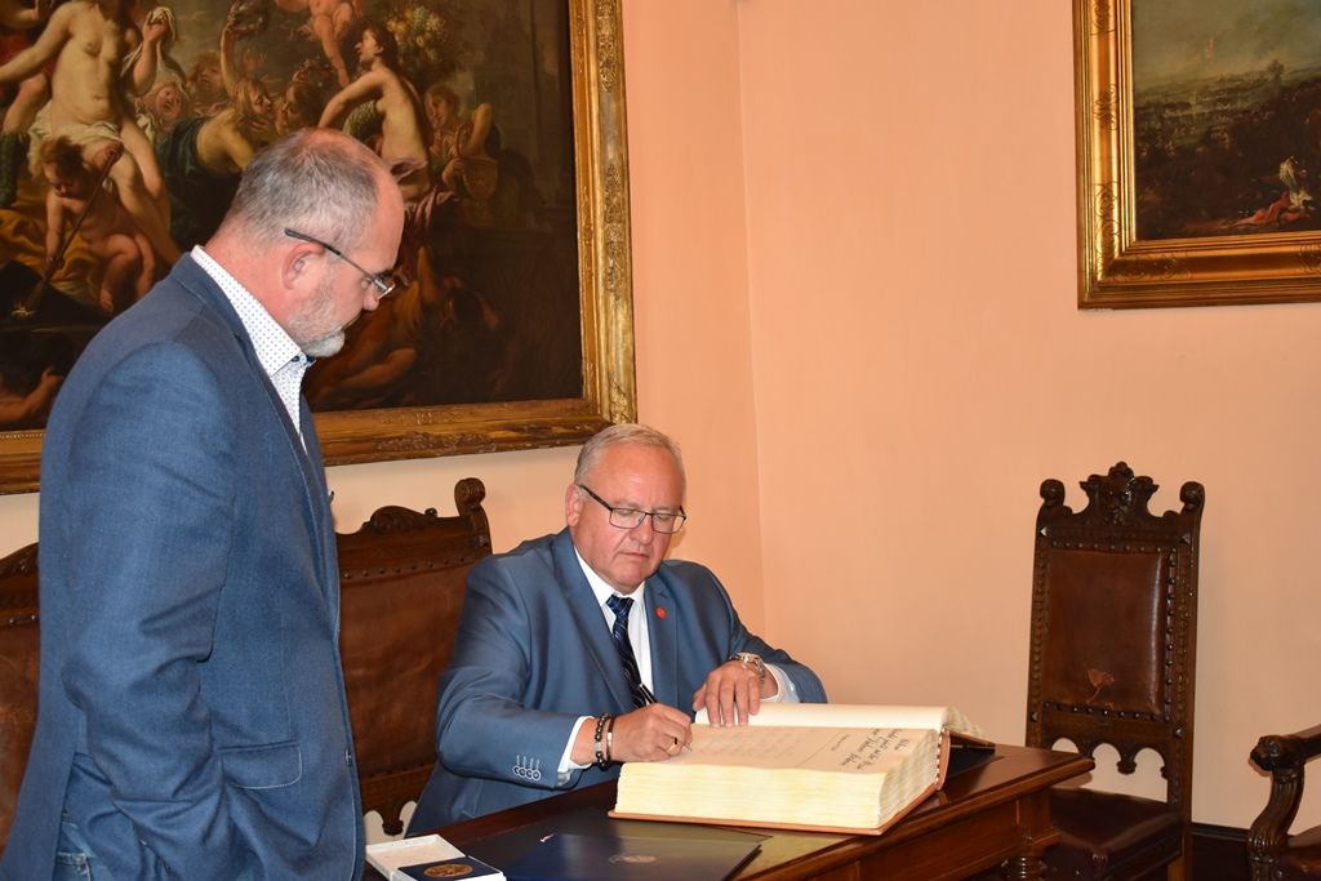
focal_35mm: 51
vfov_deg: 26.5
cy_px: 440
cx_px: 660
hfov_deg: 38.9
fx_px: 1872
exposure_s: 1/80
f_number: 4.5
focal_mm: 34
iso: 800
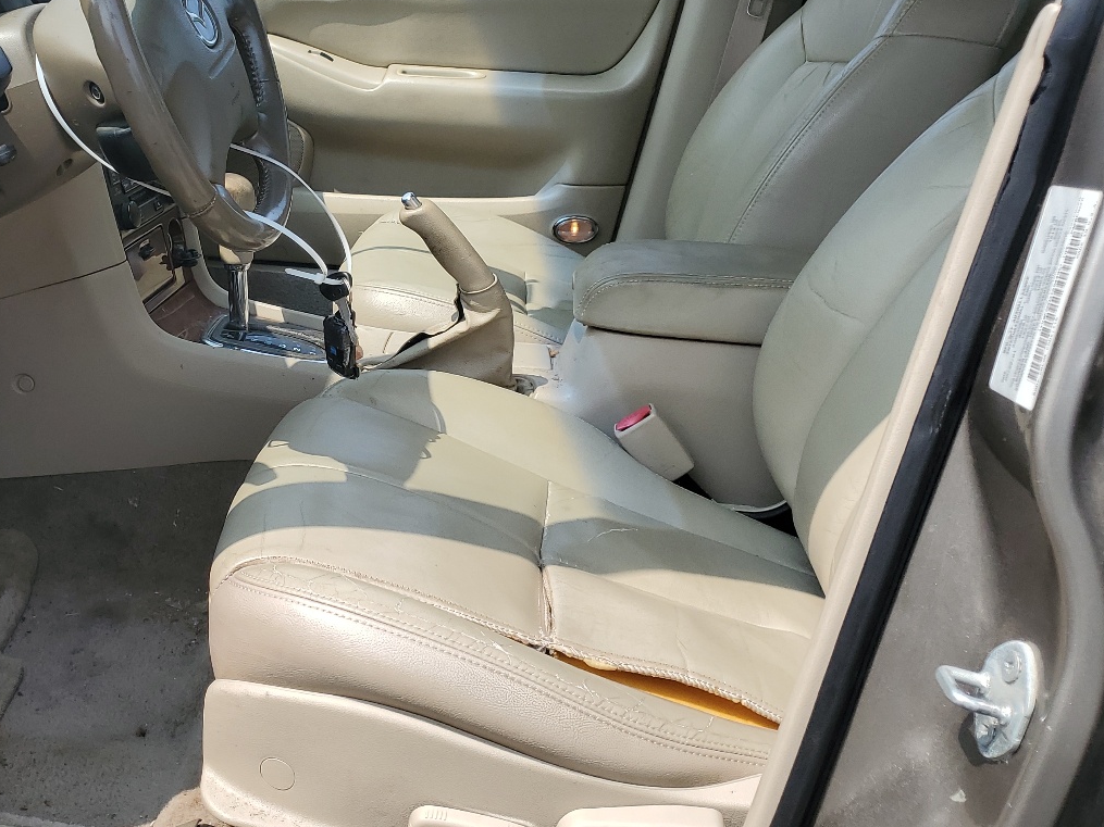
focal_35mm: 41
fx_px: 1307
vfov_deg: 34.6
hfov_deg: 44.5
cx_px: 297
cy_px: 245
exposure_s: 1/1667
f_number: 1.5
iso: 50
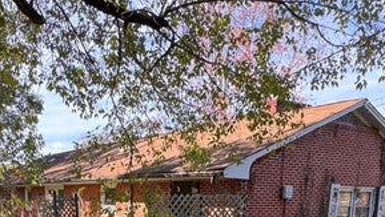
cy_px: 294
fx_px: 460
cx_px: 126
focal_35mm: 45
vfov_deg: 23.1
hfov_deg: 44.7
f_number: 2.2
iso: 40
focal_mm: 2.22
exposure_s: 1/304
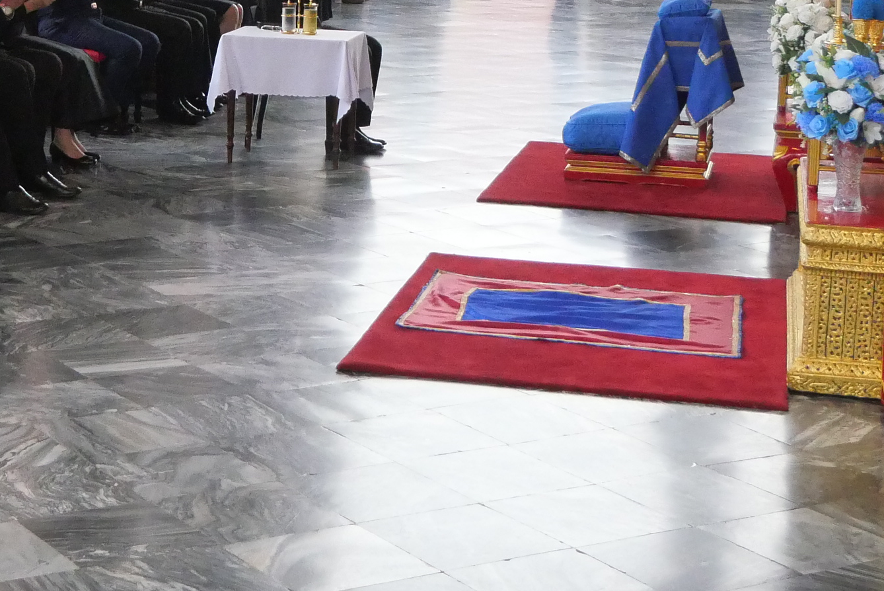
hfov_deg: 23.3
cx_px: 178
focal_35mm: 86
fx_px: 2113
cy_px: -42
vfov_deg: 15.5
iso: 3200
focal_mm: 15
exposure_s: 1/3200
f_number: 3.7
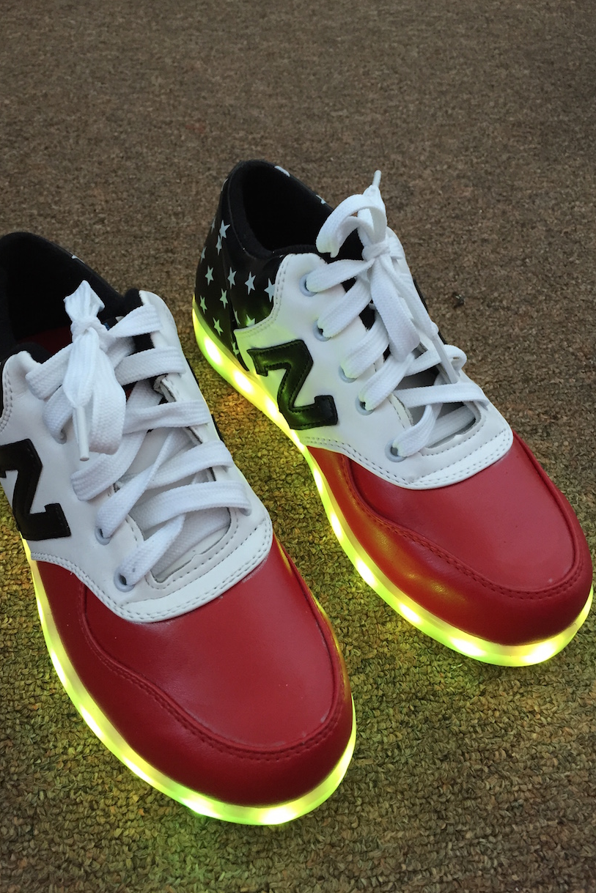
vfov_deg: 60.3
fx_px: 770
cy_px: 445
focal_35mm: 31
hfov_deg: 42.3
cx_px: 271
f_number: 2.2
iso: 100
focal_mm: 4.15
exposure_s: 1/30
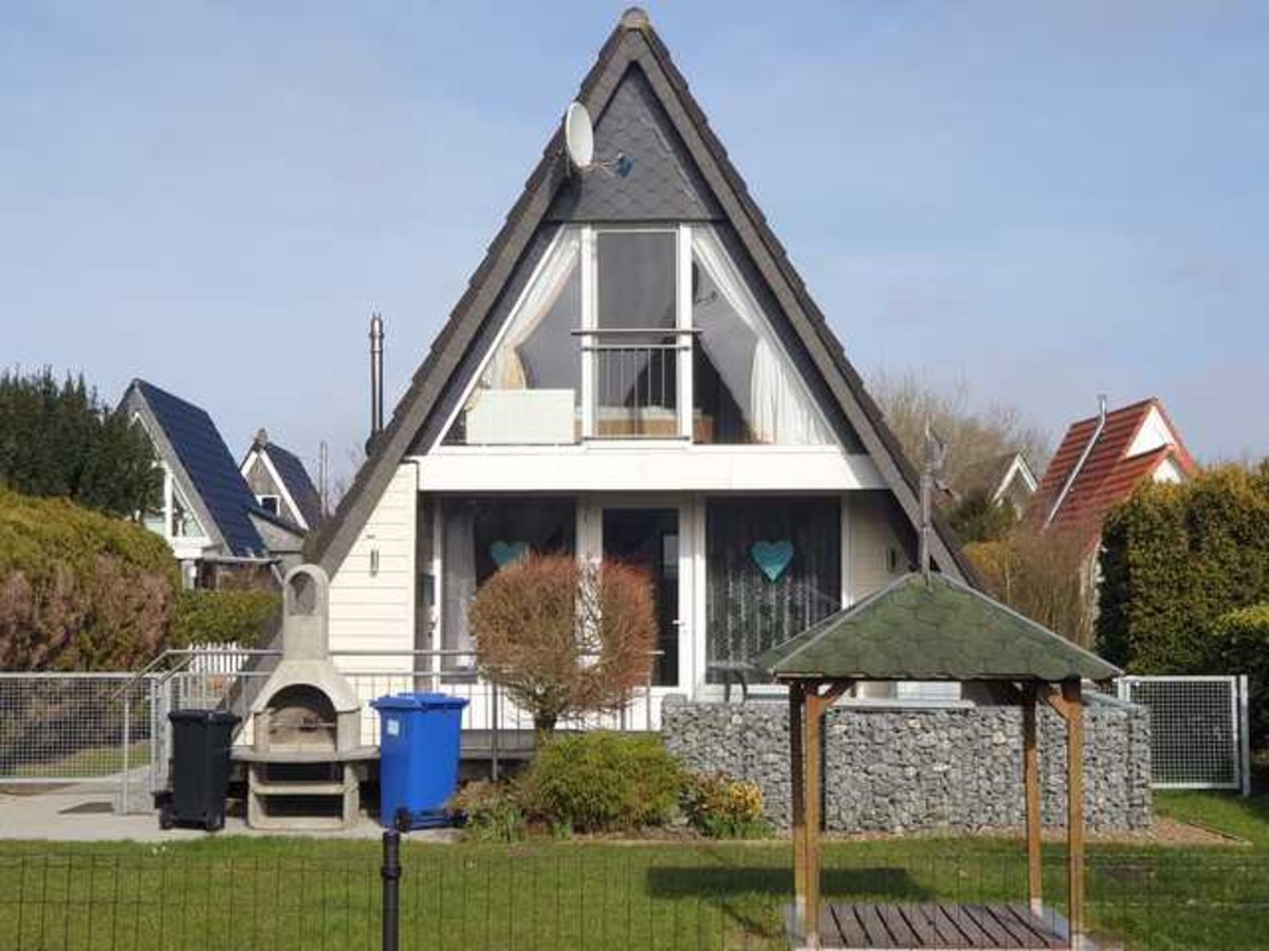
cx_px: 634
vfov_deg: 28.0
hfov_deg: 36.8
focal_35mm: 52
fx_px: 1906
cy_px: 476
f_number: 2.4
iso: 100
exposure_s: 1/927
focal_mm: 6
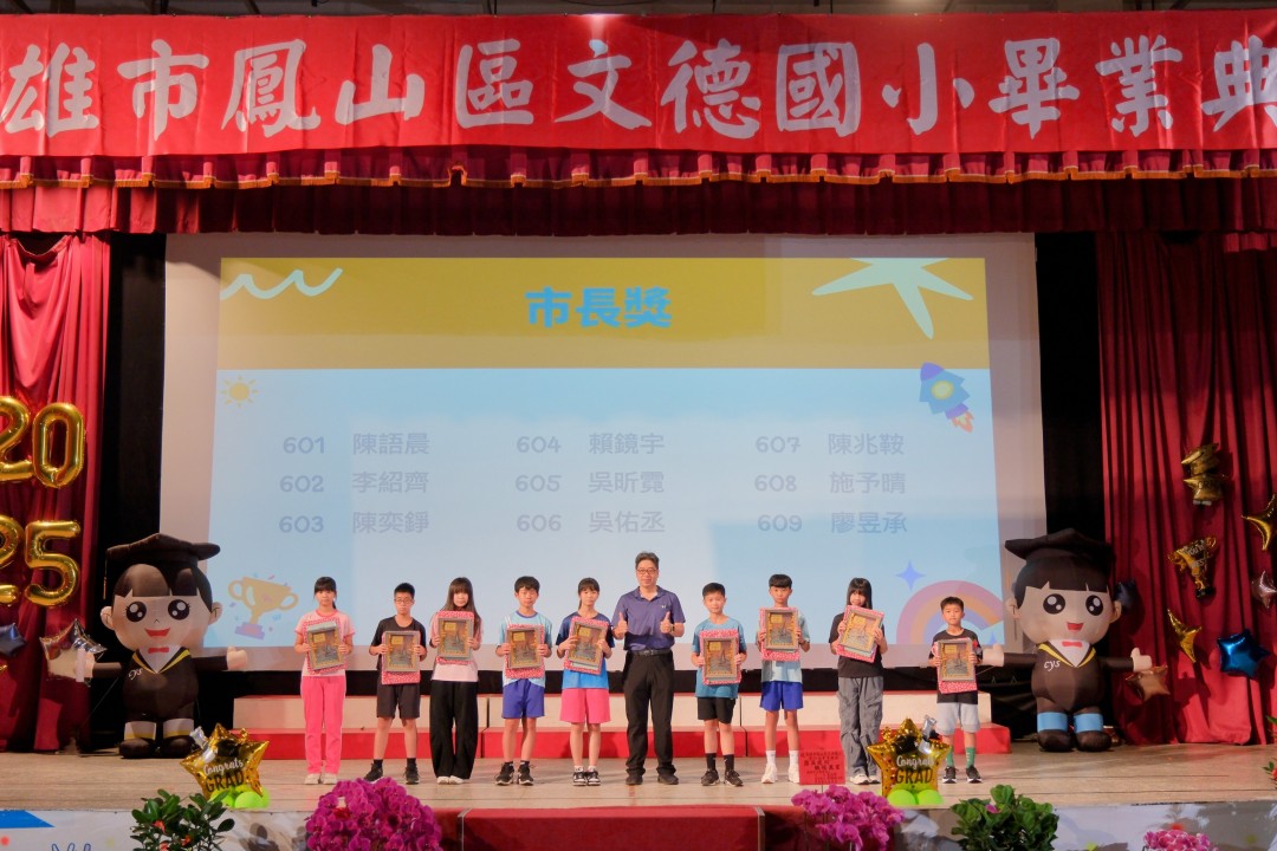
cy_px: 426
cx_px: 638
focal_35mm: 36
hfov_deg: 53.1
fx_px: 1277
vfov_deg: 36.9
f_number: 2.8
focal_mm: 24.2
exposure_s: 1/60
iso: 1000
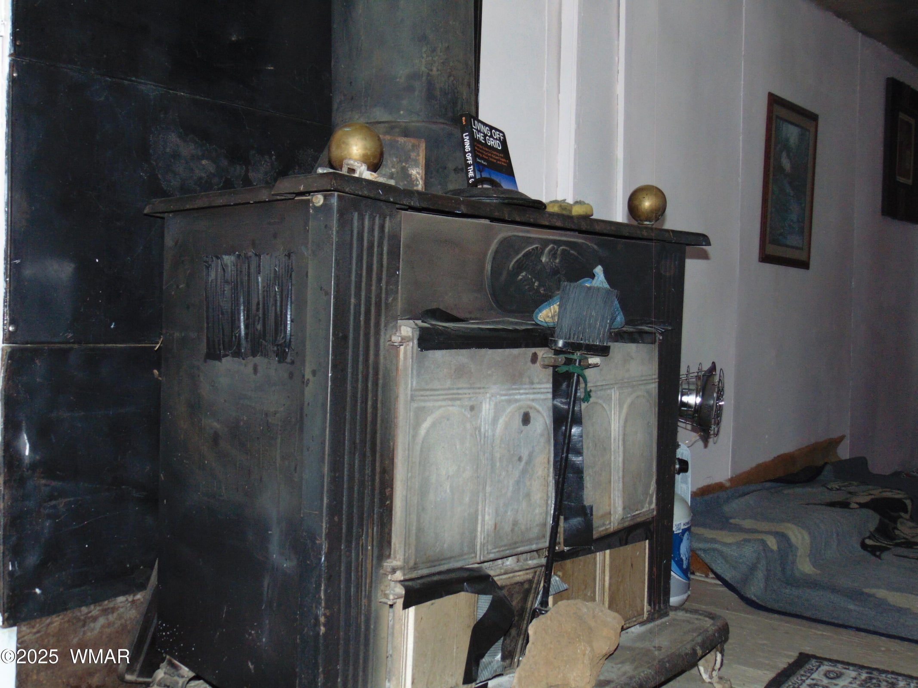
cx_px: 459
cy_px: 344
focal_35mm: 39
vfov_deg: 36.8
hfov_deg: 47.9
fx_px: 1034
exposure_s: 1/60
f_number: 3.3
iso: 200
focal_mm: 6.9
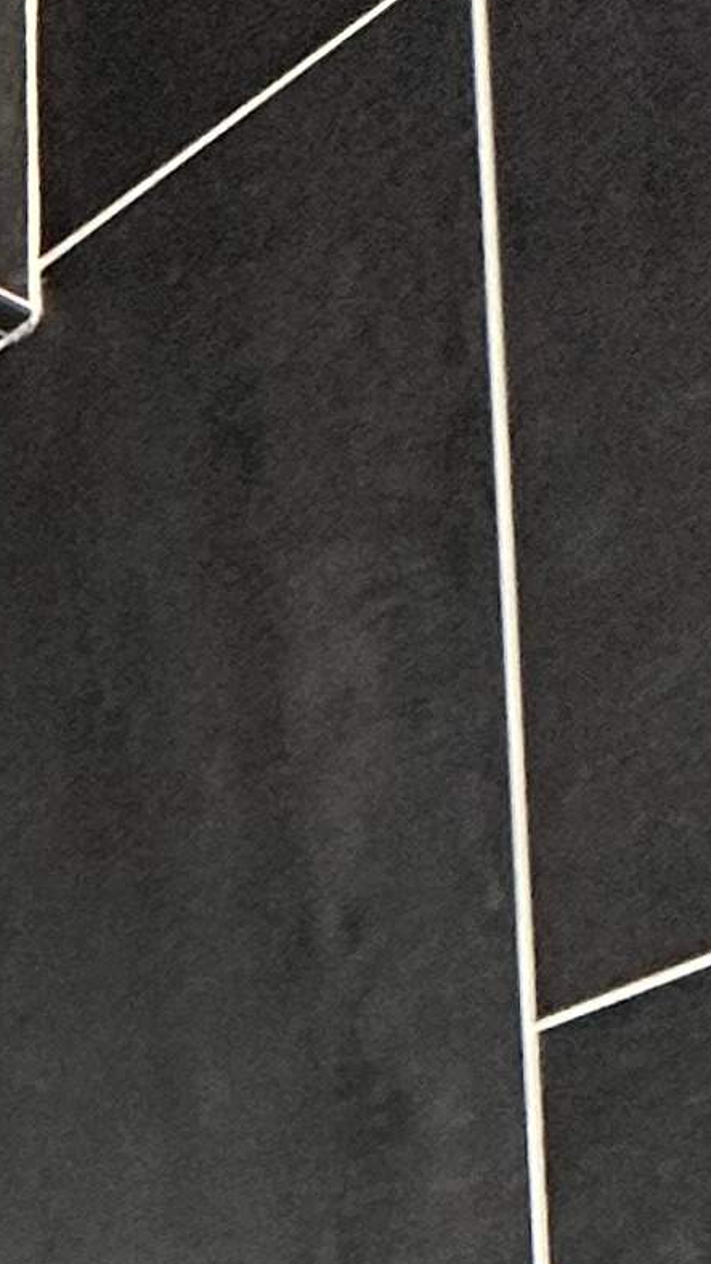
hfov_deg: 10.7
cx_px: -1416
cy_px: 1952
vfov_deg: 22.0
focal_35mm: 78
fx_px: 2615
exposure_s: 1/120
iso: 200
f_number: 2.2
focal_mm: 2.22
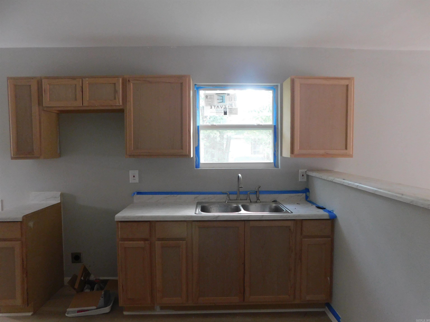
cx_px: 215
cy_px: 161
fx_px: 286
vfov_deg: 58.9
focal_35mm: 23
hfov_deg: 73.9
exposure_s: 1/15
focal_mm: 4
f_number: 3
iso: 400
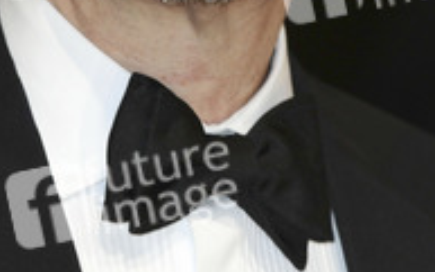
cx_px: 188
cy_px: -142
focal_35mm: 633
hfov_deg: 3.3
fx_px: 7511
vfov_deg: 2.1
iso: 320
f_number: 4.5
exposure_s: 1/200
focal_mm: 200
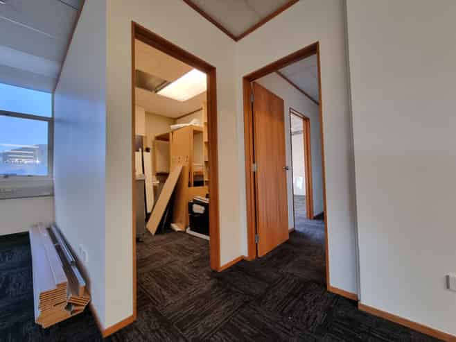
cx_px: 228
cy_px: 171
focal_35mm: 13
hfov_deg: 106.2
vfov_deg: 89.9
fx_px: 171
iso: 160
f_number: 2.2
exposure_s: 1/50
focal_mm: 2.2
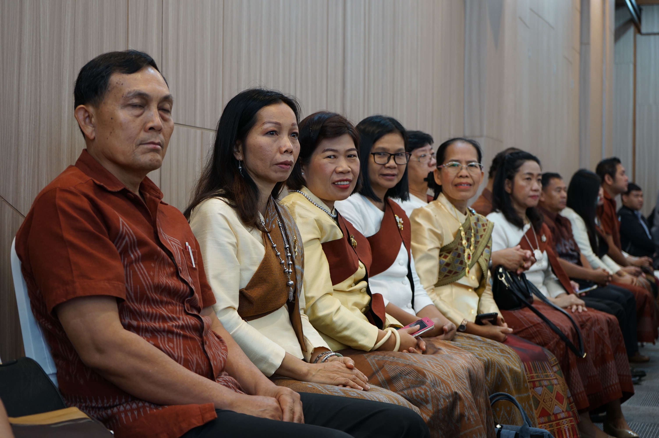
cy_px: 219
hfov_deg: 32.9
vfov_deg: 22.2
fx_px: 1116
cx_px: 330
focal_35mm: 61
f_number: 5.6
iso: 800
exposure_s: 1/13
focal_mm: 61
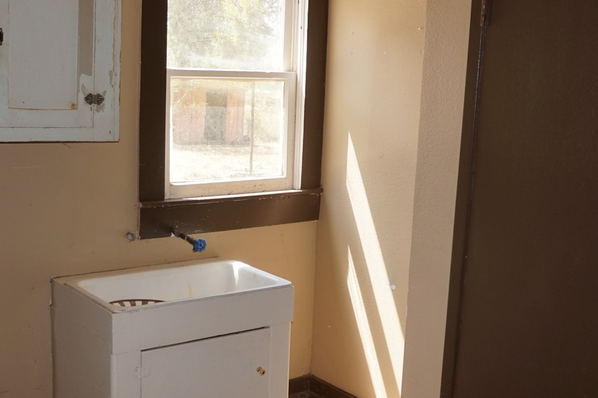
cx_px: 285
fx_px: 780
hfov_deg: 41.9
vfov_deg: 28.6
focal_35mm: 47
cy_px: 216
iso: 100
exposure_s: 1/160
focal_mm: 16
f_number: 3.5
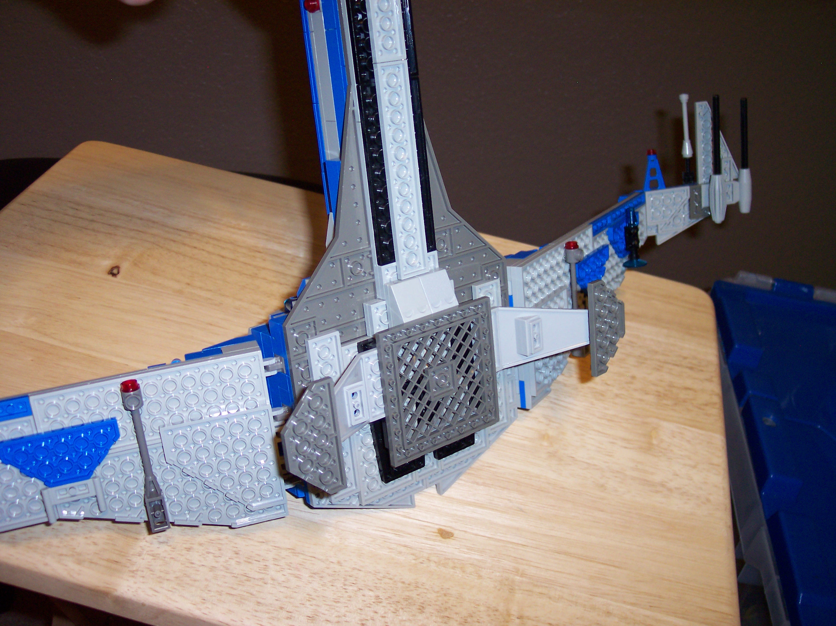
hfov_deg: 49.0
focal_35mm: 38
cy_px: 313
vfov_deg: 37.7
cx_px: 418
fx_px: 917
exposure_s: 1/30
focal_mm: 8
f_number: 2.8
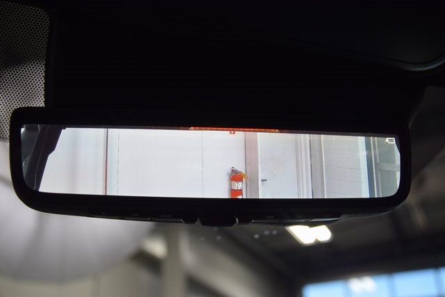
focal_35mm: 52
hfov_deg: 37.8
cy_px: 148
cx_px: 222
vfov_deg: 25.8
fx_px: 649
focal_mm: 35
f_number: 5
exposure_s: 1/100
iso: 400
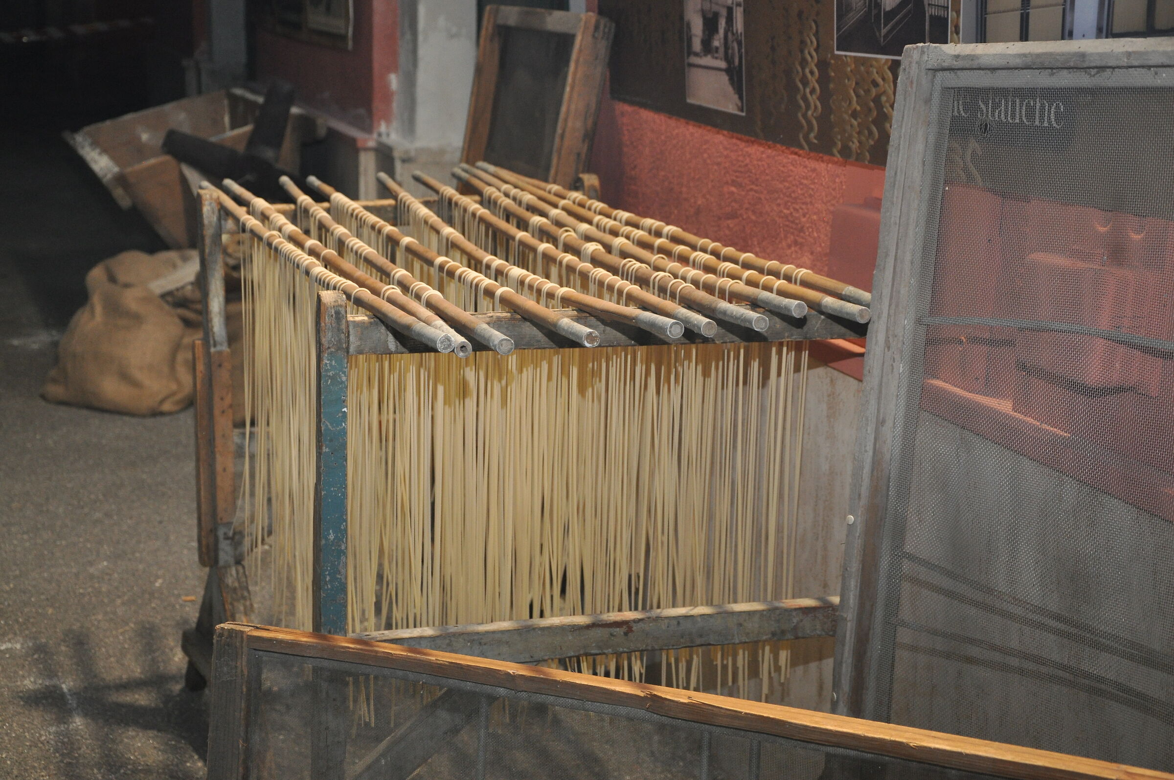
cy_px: 390
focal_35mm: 60
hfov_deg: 33.4
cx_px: 587
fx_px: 1954
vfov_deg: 22.6
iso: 800
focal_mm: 40
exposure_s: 1/60
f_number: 4.5
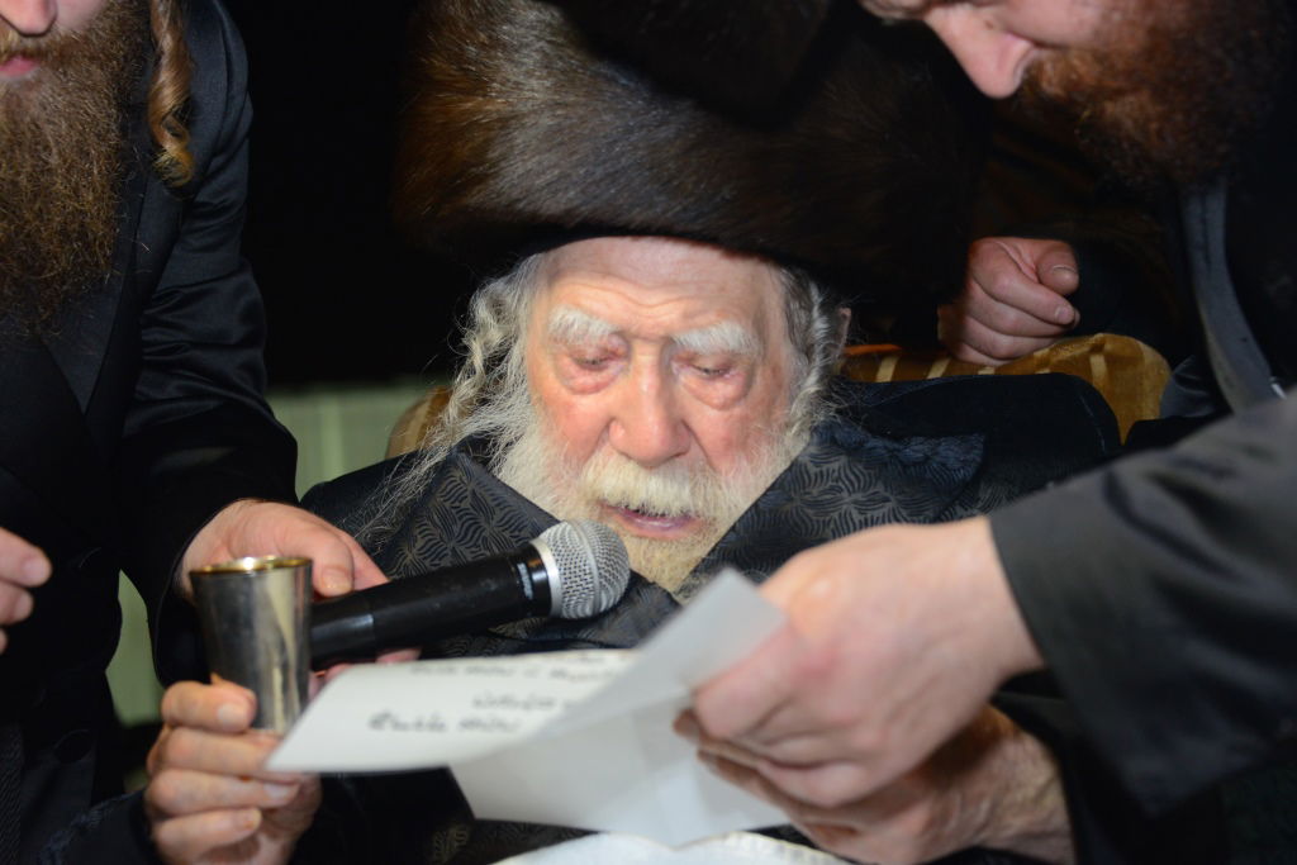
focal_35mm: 72
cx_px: 648
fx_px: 2594
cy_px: 432
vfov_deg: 18.9
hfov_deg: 28.1
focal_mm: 72
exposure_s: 1/60
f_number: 5
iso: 1600
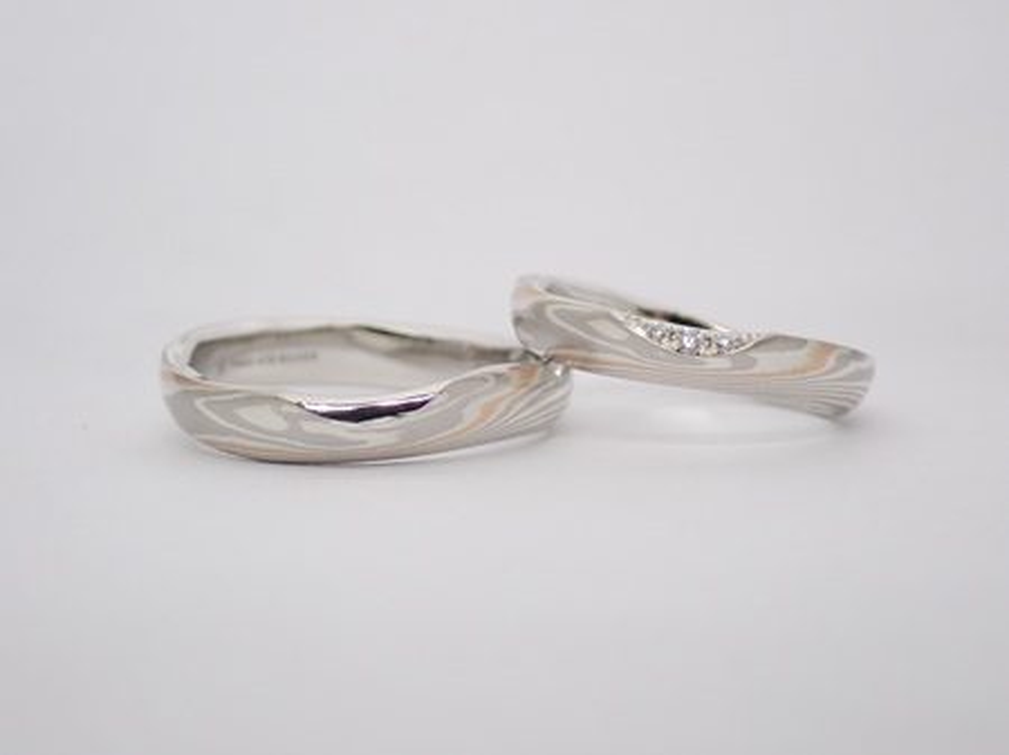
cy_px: 378
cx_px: 504
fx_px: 2243
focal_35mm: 77
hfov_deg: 25.3
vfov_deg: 19.1
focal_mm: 13.65
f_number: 4.1
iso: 200
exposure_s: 1/125
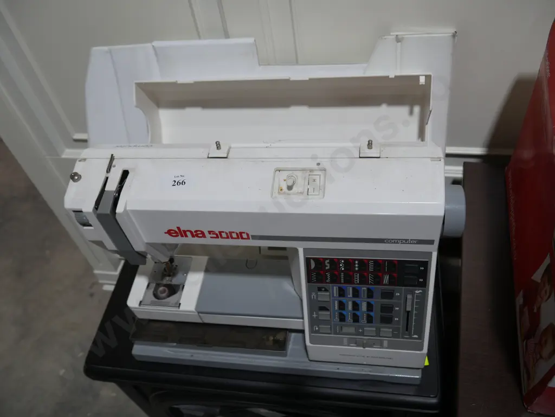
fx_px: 481
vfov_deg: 46.8
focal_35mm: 30
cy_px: 208
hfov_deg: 59.9
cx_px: 278
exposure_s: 1/125
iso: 200
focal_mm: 15
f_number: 4.5
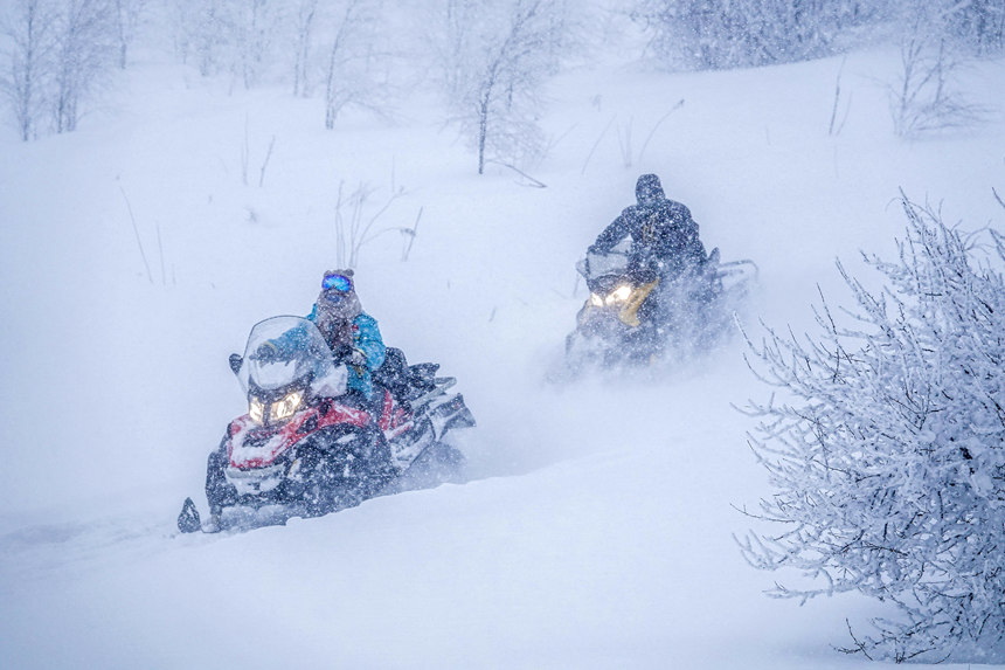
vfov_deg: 5.6
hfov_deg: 8.3
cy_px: 335
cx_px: 502
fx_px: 6894
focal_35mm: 247
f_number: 4
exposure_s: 1/1250
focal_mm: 90.45
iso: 250
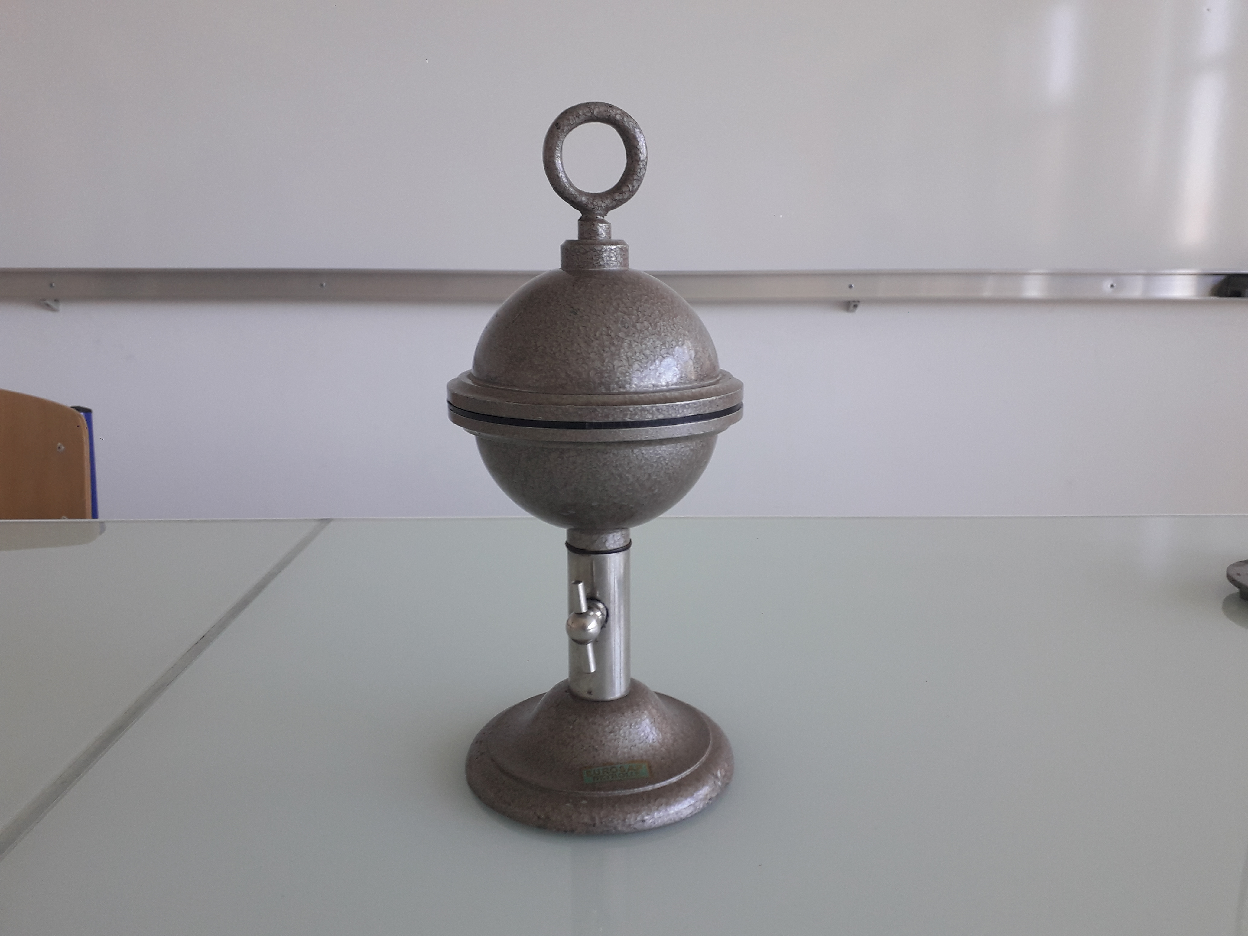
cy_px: 468
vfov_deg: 51.4
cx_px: 624
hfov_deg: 65.3
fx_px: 973
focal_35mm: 27
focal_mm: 3.6
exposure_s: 1/50
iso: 50
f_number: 1.9
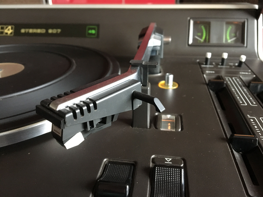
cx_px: 132
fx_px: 220
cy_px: 98
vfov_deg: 48.2
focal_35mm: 29
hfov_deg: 61.7
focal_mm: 4.15
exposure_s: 1/17
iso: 250
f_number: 2.2
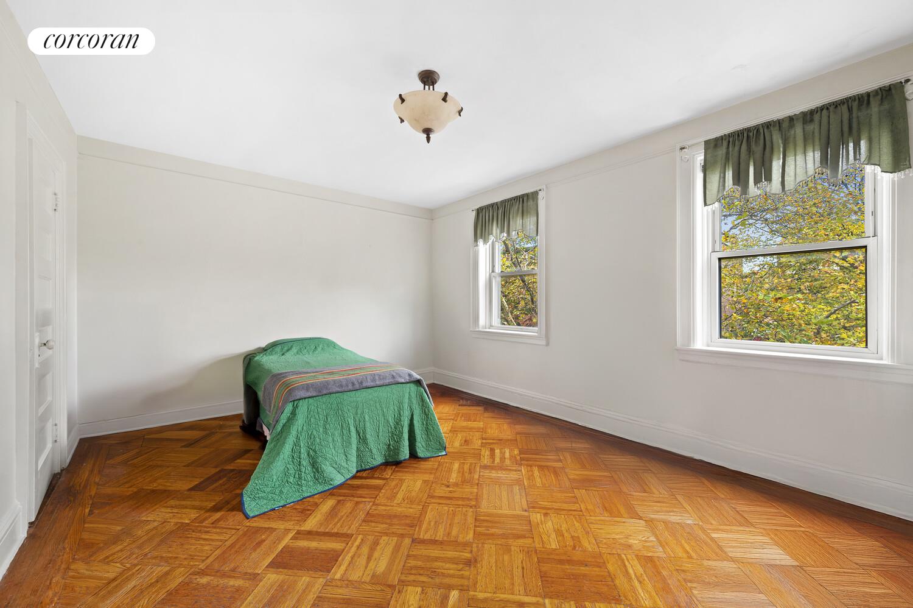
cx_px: 456
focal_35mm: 14
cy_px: 304
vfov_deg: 81.1
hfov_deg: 104.3
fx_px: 355
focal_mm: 14
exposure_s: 5
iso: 400
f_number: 11
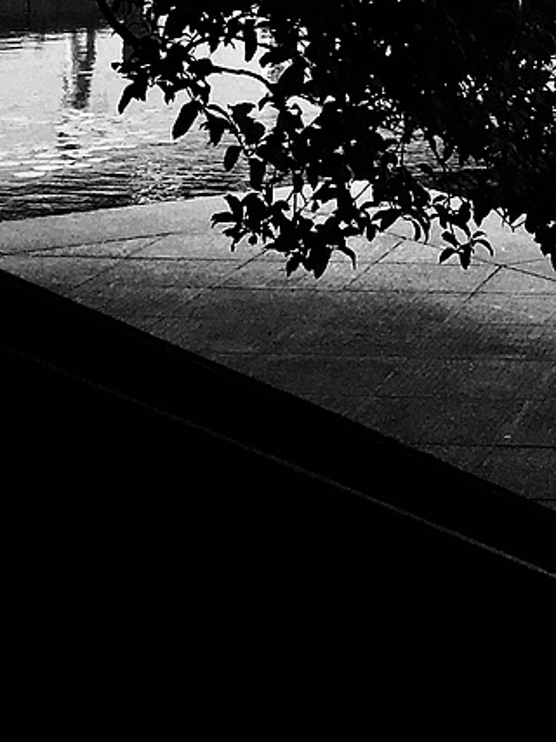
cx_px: 679
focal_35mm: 116
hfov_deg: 12.4
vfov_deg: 15.0
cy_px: -536
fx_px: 2485
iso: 25
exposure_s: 1/962
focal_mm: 4.15
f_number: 2.2
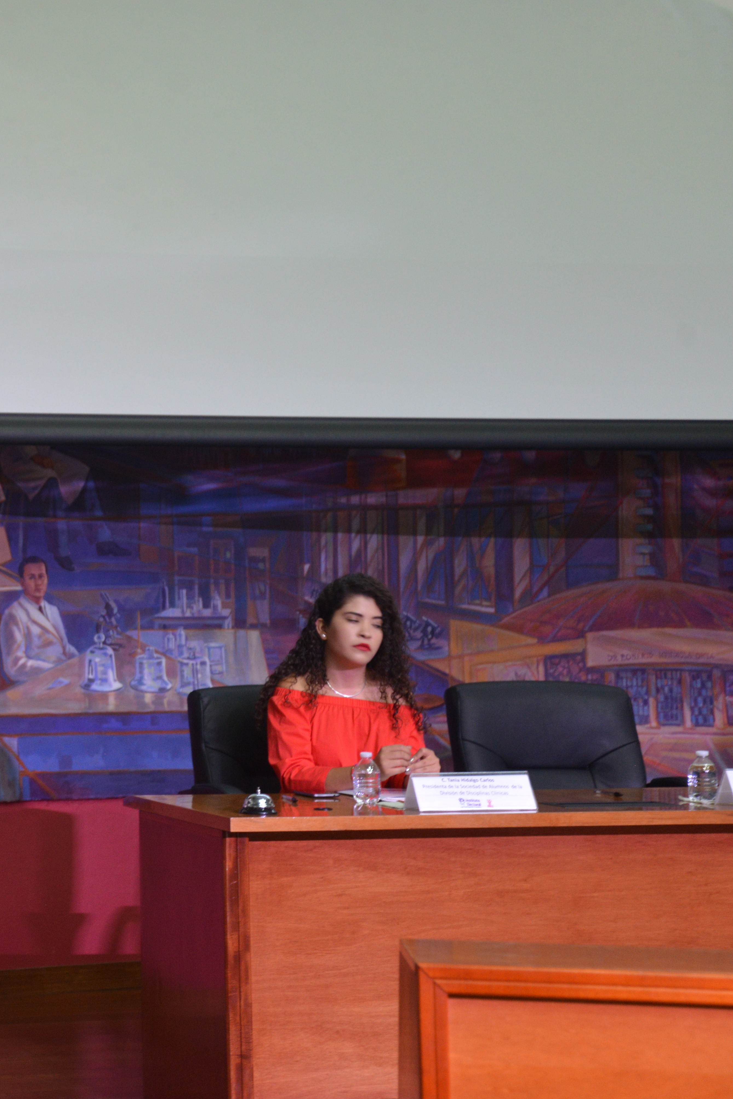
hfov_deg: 14.4
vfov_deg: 21.9
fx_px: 2840
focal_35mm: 93
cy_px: 550
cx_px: -44
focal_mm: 62
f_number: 4.5
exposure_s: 1/13
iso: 1600
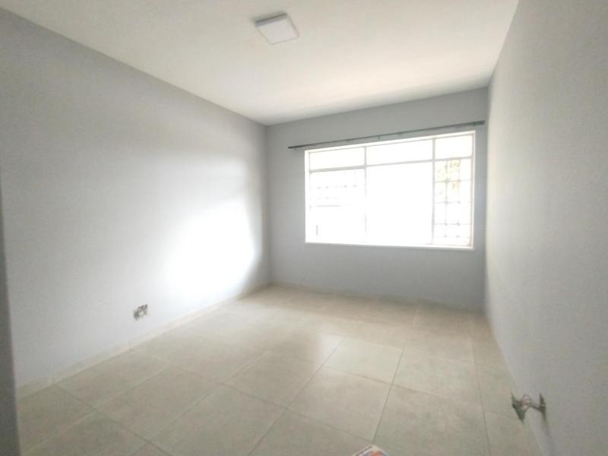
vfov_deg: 81.7
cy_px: 228
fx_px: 263
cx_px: 304
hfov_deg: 98.2
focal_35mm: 15
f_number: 2.2
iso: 250
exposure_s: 1/33
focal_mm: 1.65
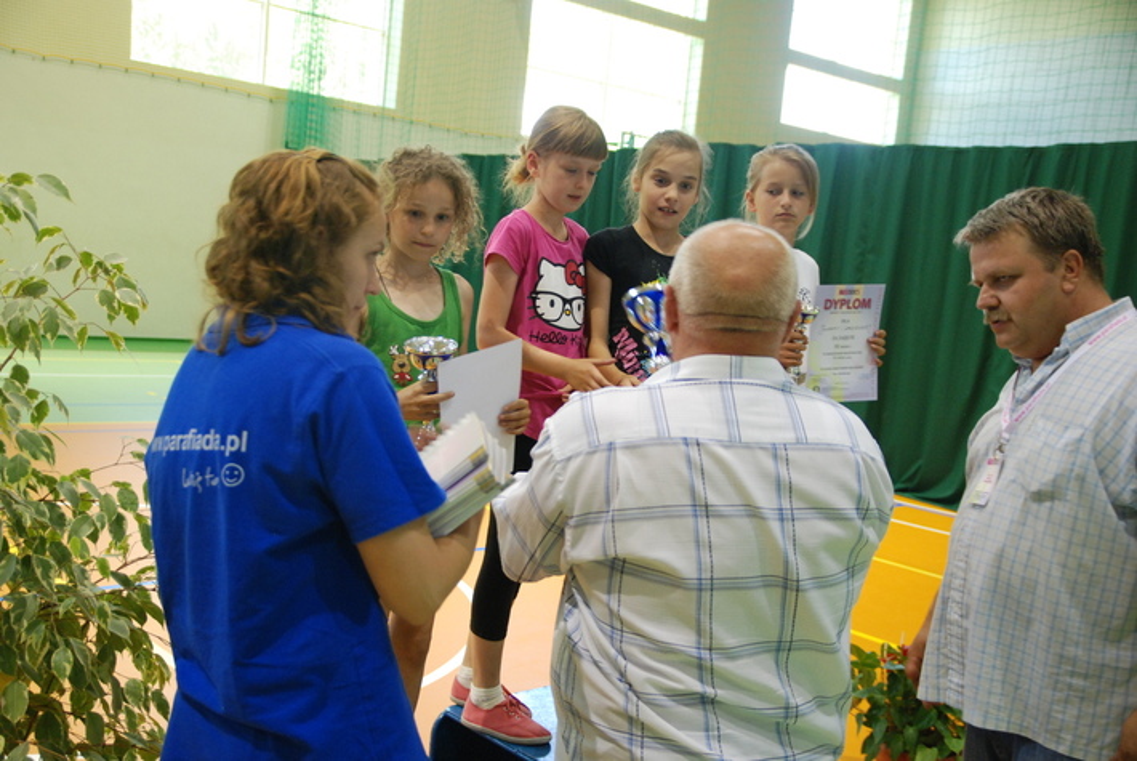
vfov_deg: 34.3
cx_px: 568
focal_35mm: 39
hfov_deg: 49.5
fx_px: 1233
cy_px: 380
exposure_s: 1/25
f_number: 3.2
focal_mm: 26
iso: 800
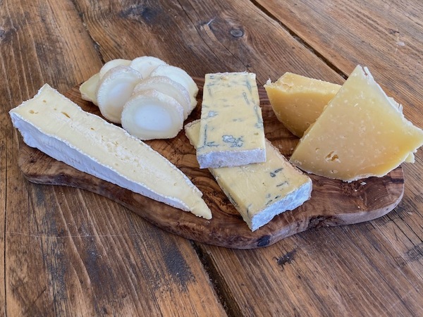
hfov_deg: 67.3
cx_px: 212
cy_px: 158
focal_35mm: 26
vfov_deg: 53.1
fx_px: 318
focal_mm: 4.25
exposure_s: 1/100
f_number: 1.8
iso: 50
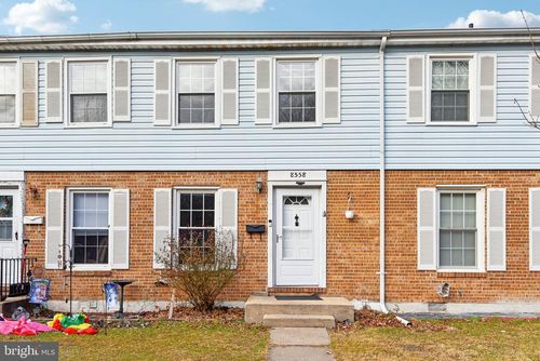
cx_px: 270
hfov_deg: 69.4
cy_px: 180
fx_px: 390
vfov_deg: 49.6
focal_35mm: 26
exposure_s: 1/1000
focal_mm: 26
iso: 400
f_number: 8
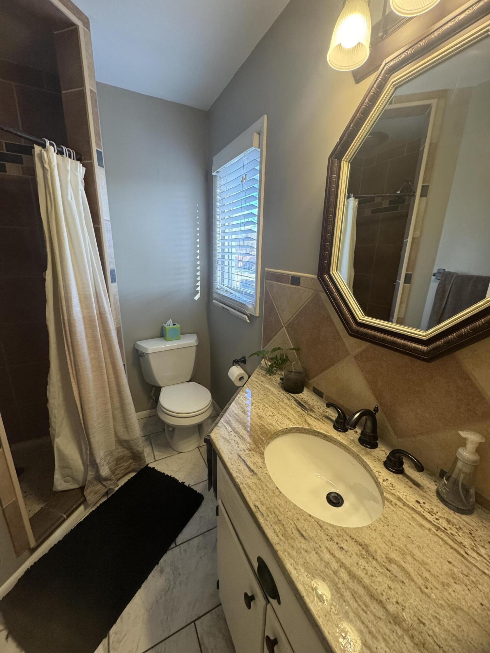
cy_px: 326
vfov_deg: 102.1
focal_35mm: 14
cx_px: 245
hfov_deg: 85.7
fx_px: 264
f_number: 2.2
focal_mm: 2.22
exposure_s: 1/120
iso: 320
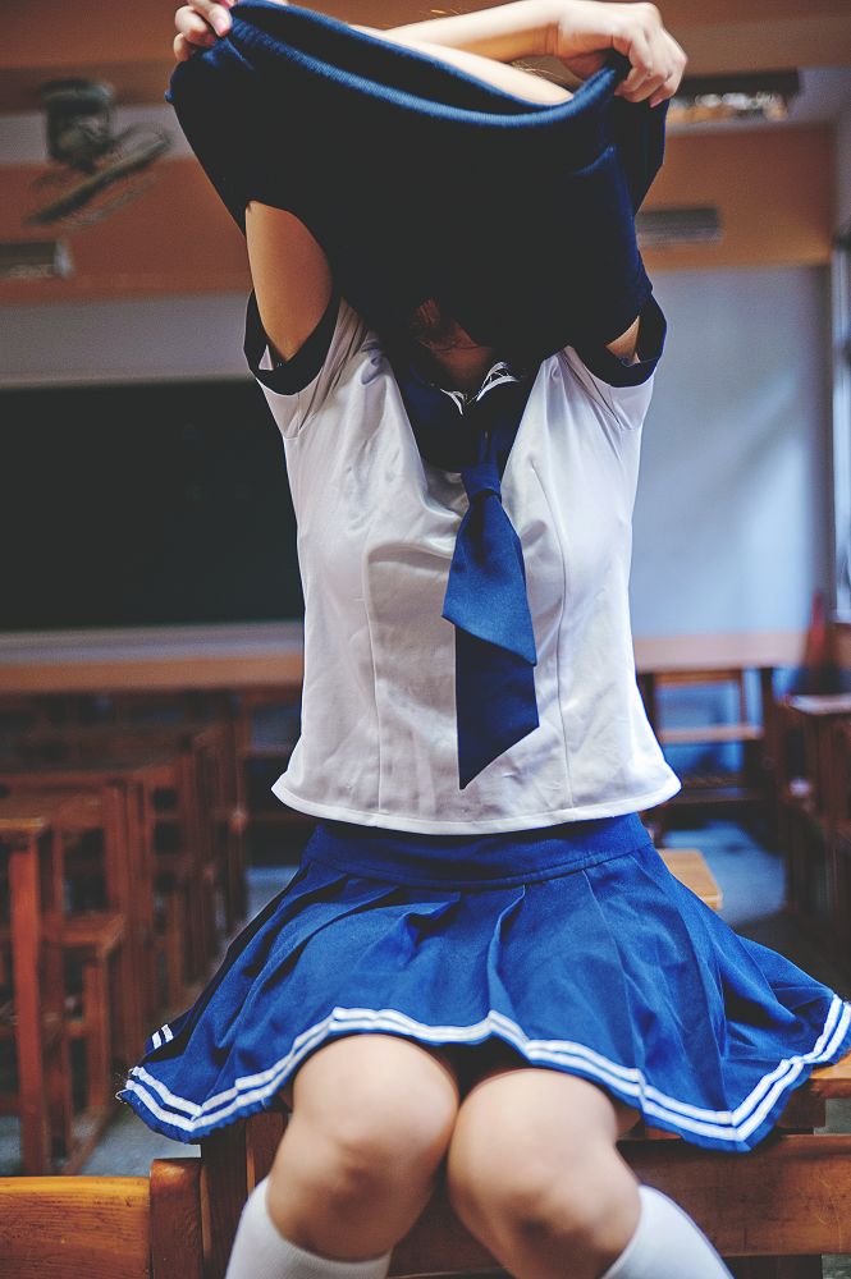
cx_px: 426
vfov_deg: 38.2
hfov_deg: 25.9
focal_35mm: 52
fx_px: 1847
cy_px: 640
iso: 1000
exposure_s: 1/80
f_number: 2.8
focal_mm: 52
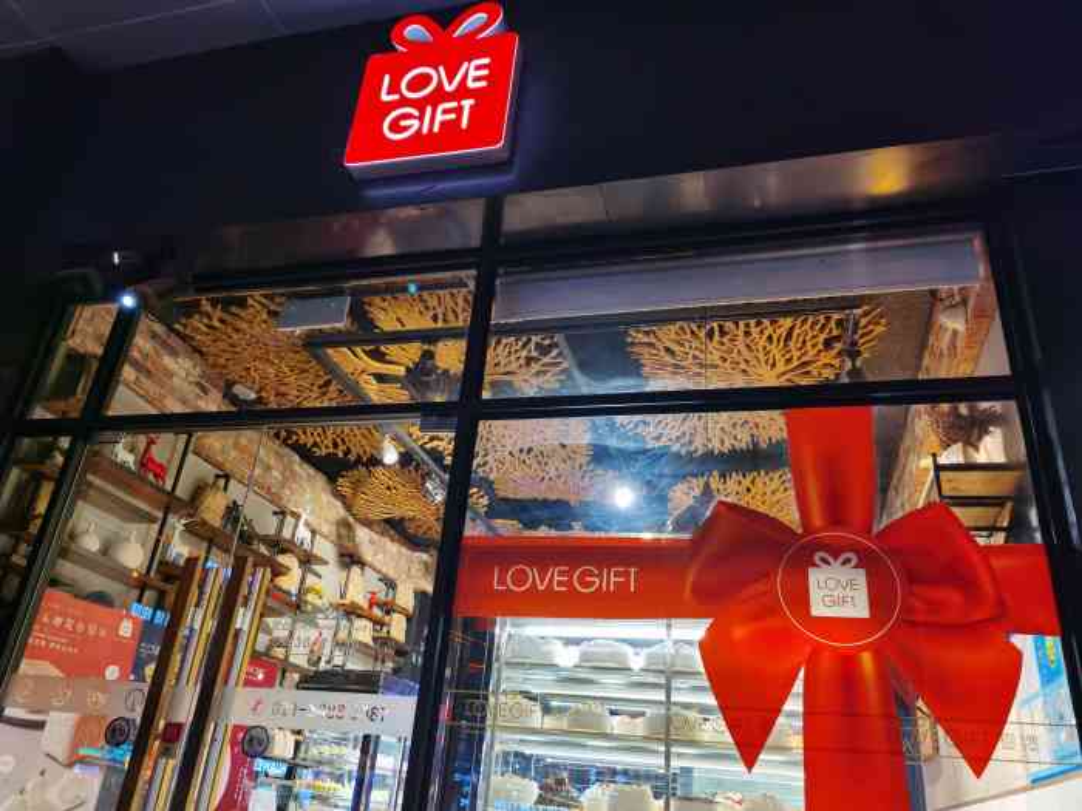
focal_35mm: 27
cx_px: 541
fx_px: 844
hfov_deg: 65.3
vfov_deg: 51.4
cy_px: 406
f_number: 1.6
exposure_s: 1/100
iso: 125
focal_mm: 5.56
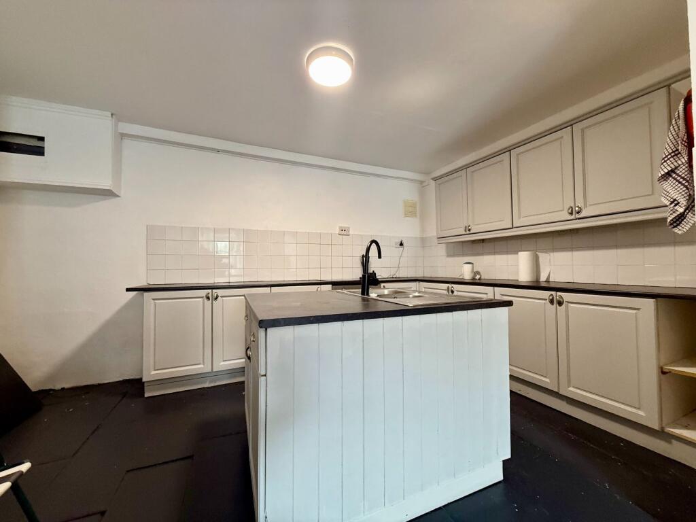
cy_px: 261
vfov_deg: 85.7
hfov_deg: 102.1
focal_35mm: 14
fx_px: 281
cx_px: 348
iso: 200
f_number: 2.2
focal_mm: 2.22
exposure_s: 1/50
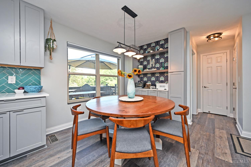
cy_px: 84
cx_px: 126
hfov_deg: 104.3
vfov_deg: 81.2
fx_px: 98
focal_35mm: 14
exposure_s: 1/80
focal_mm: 14
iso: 200
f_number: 4.5
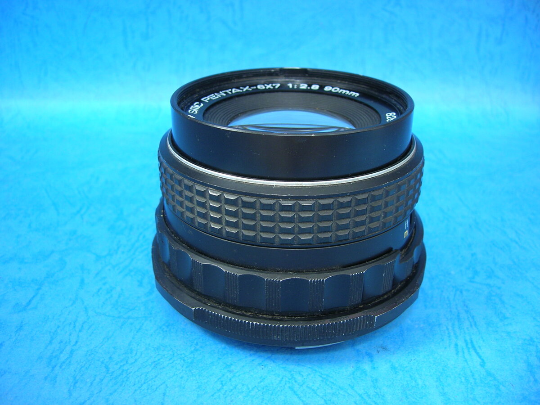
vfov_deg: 41.8
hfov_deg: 54.0
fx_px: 530
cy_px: 202
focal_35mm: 34
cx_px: 270
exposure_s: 1/4.7
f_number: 2.9
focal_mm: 5.7
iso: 50
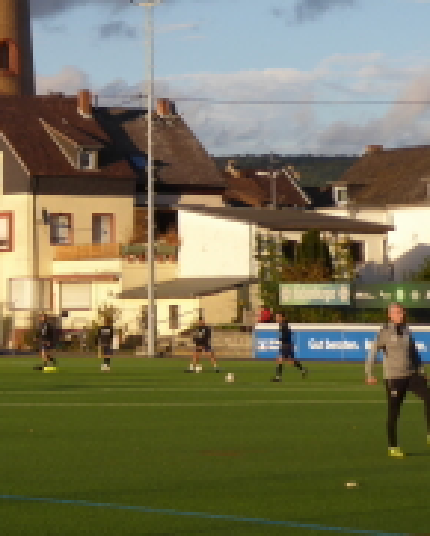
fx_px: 2861
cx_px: 0
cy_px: 44
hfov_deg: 8.5
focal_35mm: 180
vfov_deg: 10.7
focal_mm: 13.2
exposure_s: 1/320
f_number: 4.6
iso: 80
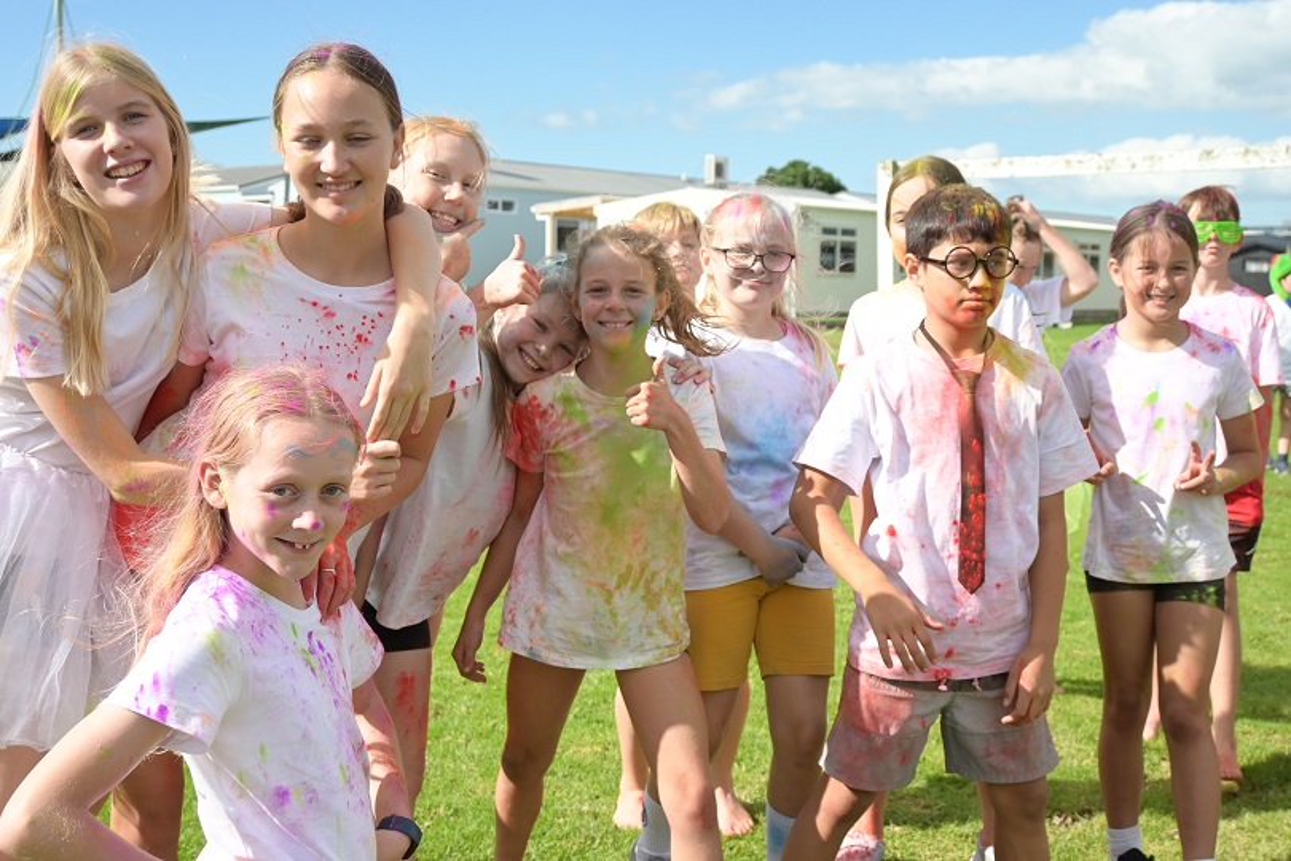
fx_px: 1506
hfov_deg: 46.4
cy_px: 430
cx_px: 646
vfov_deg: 31.9
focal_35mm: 42
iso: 200
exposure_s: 1/1000
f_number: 4.5
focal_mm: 28
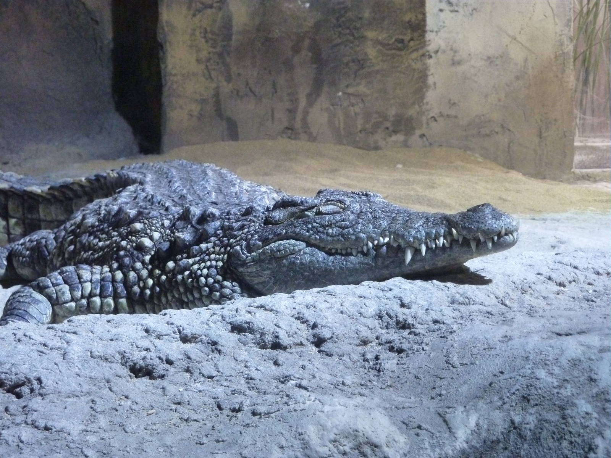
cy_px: 229
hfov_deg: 17.7
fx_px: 1959
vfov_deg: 13.3
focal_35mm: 111
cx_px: 306
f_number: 4.4
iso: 800
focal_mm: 18.2
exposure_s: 1/30
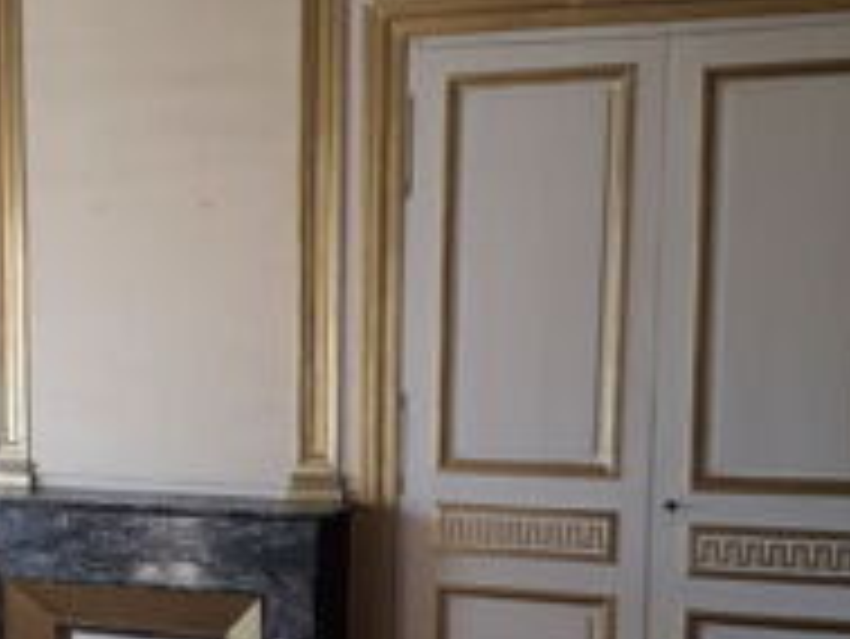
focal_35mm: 61
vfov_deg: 23.8
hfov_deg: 31.2
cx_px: 225
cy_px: 484
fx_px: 1499
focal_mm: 3.6
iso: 40
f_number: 1.9
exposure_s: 1/50
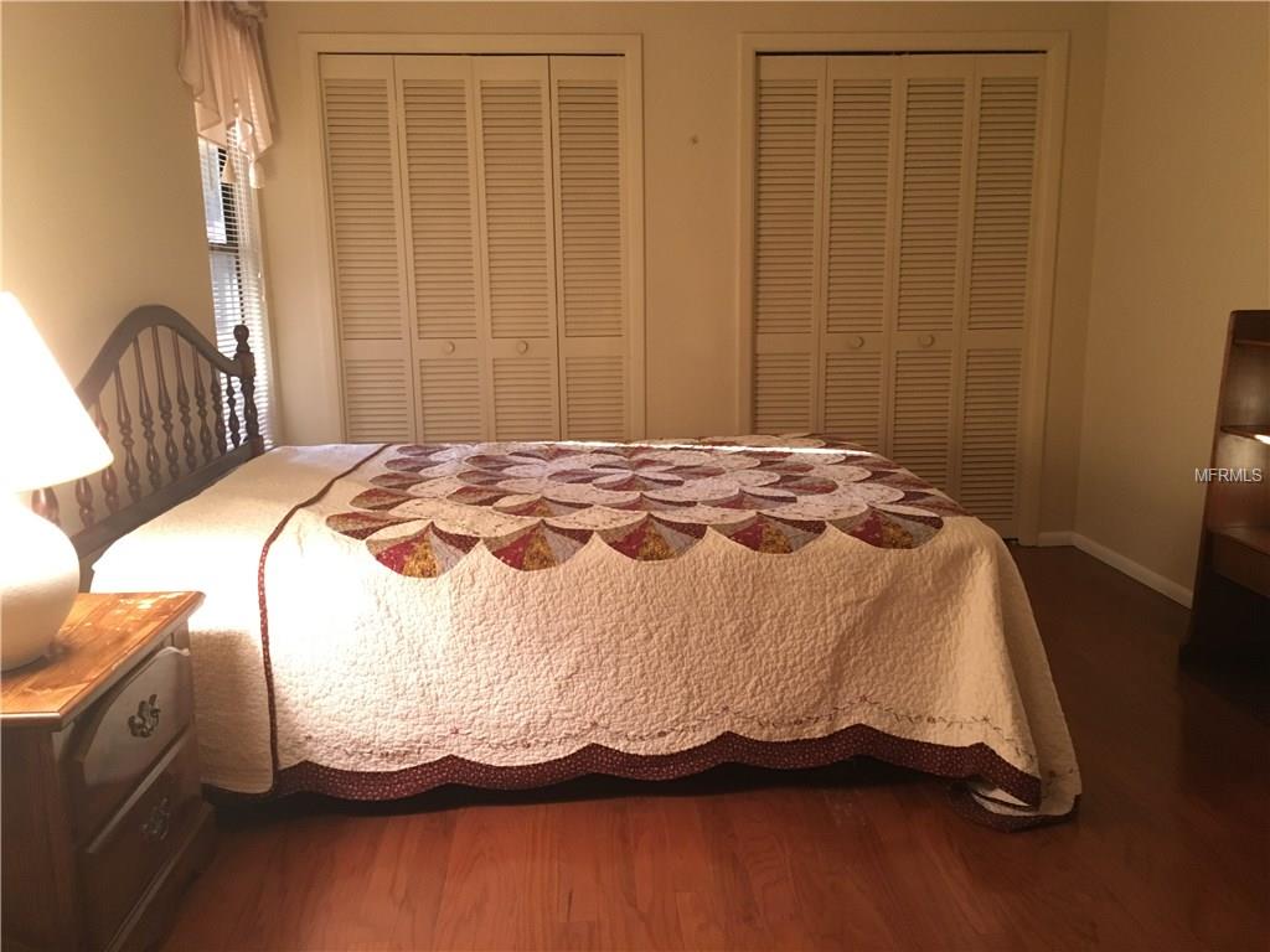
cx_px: 635
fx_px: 1064
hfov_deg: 61.7
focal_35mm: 29
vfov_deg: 48.2
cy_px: 476
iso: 200
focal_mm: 4.15
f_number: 2.2
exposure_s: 1/20
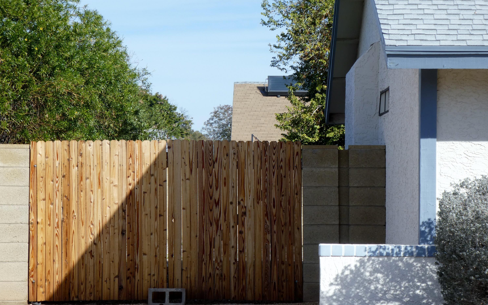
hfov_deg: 18.4
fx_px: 1503
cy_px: 176
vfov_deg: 11.6
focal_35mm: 113
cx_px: 243
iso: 80
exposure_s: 1/320
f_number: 5.1
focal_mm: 19
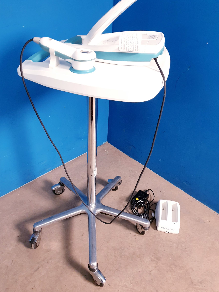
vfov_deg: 61.6
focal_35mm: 29
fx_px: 245
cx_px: 97
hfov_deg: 48.1
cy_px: 133
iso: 250
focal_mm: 4.3
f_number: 1.5
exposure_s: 1/50
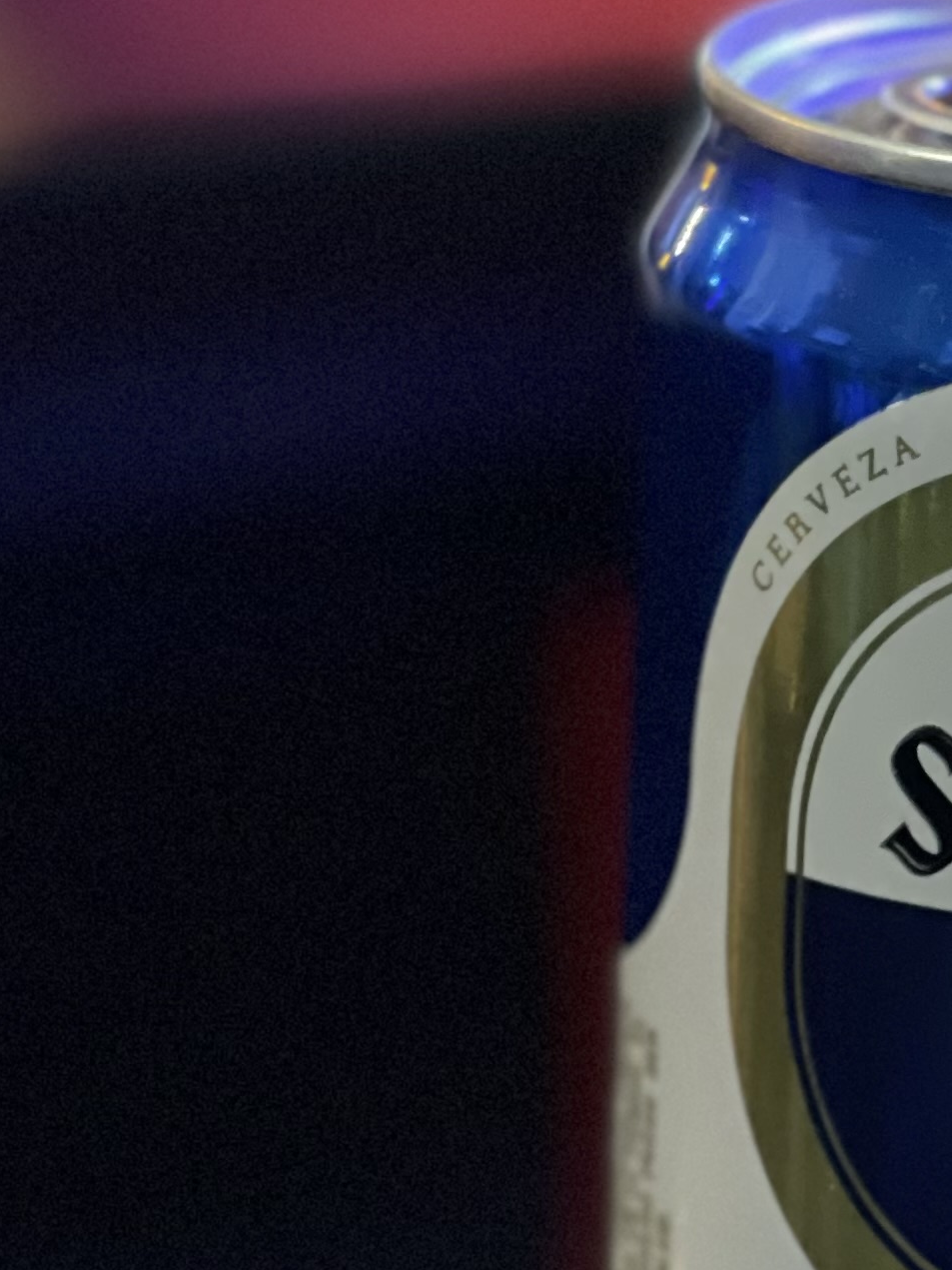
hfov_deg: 7.3
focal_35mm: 203
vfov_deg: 9.7
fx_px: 7445
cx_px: 993
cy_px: 9
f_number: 2.2
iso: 400
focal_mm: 7.5
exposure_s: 1/15
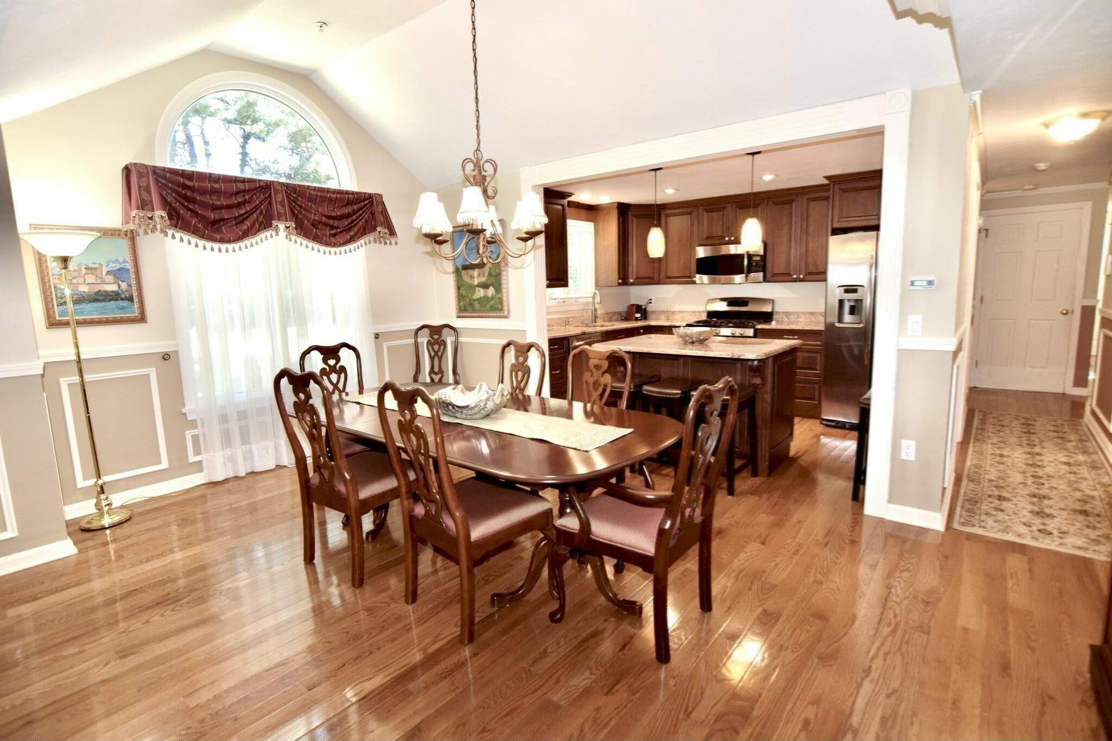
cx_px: 556
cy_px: 370
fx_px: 510
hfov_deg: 95.0
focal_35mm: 16
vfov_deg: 72.0
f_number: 4.5
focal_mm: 11
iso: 800
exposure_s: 1/80
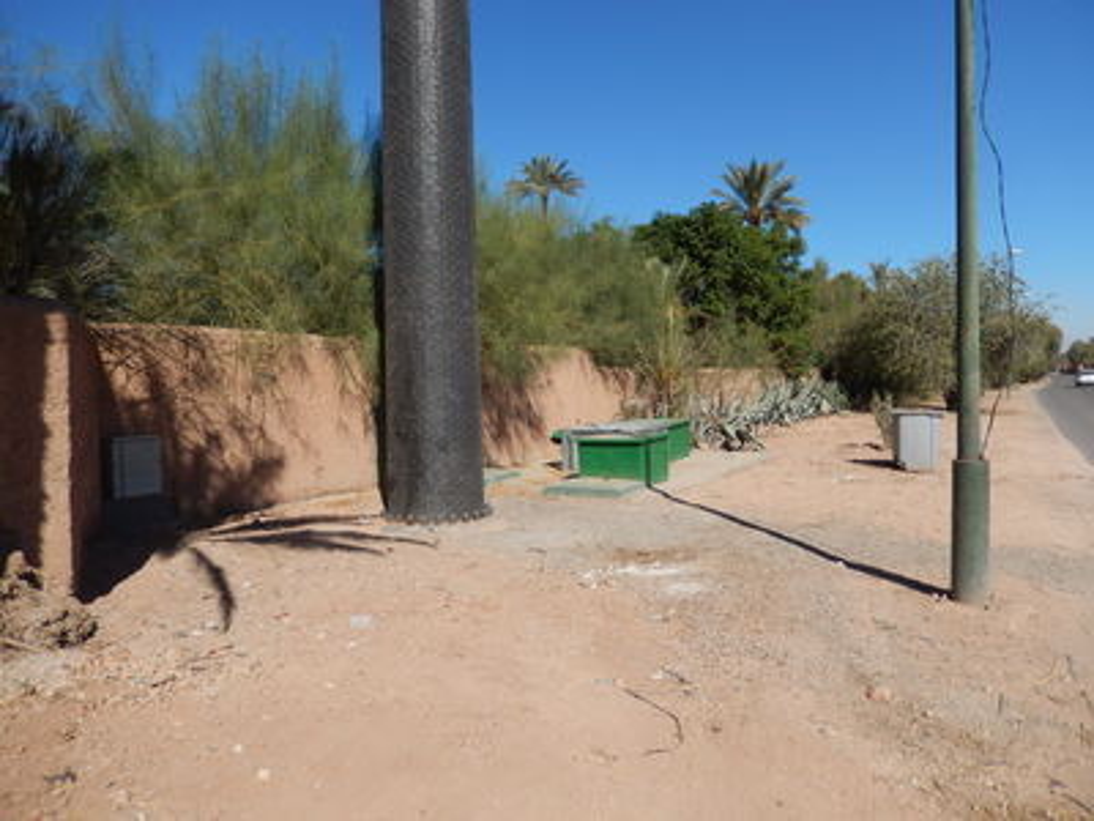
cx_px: 547
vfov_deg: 54.9
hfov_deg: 69.4
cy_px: 410
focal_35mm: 25
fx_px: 790
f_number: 6.8
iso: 125
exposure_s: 1/640
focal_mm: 4.5
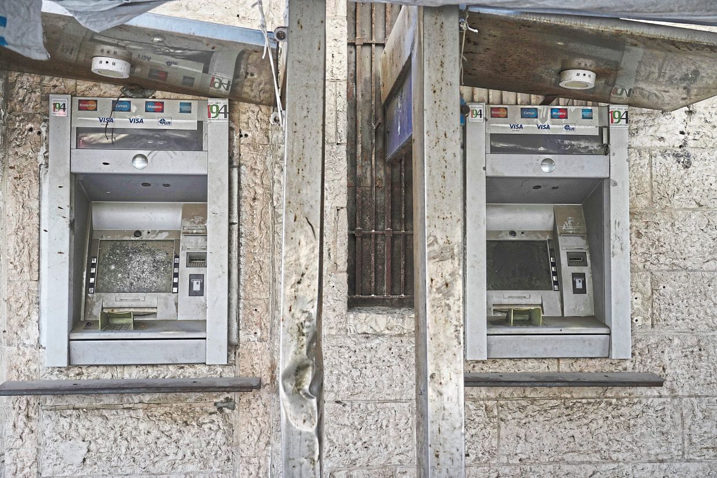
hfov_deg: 53.1
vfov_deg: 36.9
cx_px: 358
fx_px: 717
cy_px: 239
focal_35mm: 36
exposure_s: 1/320
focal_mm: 36
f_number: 4
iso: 400
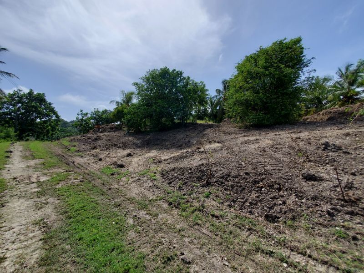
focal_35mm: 13
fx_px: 137
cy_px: 136
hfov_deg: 106.2
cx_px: 182
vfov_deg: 89.9
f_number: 2.2
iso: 50
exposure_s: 1/1672
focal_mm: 1.8
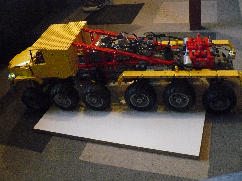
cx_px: 121
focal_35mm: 36
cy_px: 90
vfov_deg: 39.7
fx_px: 252
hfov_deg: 51.4
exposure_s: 1/15
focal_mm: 6
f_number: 2.8
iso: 800
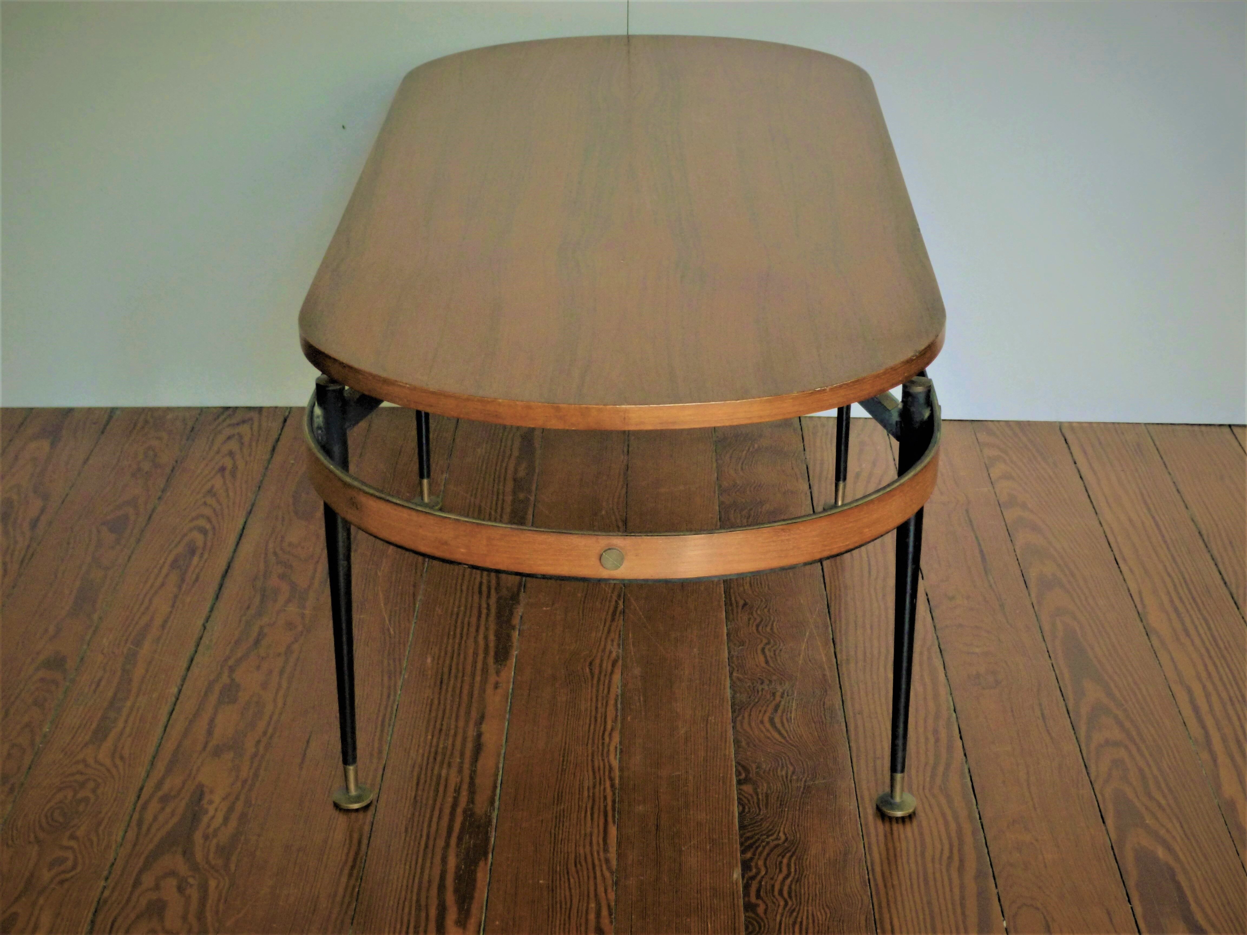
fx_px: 2161
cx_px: 624
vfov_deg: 24.4
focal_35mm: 60
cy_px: 468
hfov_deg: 32.2
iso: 320
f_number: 4.3
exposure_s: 1/8
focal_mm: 10.7
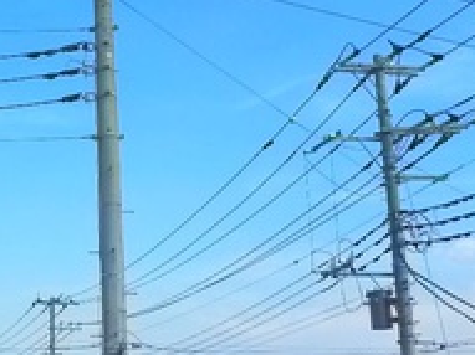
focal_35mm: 88
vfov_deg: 16.8
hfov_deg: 21.3
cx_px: -30
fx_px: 1207
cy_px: 205
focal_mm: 5.1
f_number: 4
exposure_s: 1/640
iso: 400
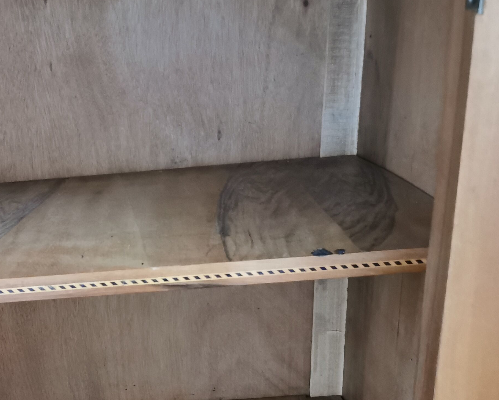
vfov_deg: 27.9
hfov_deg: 34.3
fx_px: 783
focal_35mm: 53
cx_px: 98
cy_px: 329
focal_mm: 5.56
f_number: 1.6
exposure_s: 1/25
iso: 800
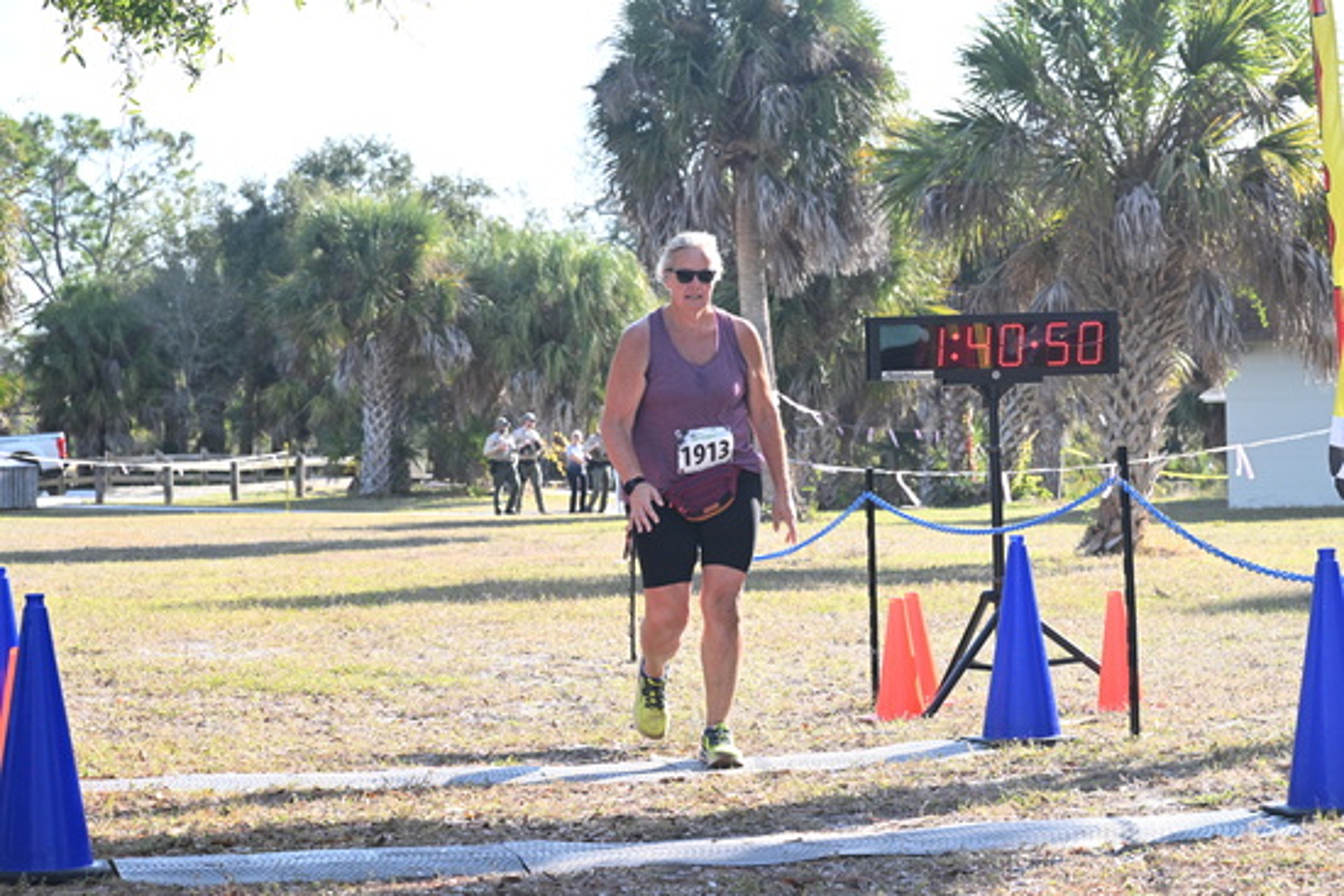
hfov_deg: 17.1
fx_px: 4481
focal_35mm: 120
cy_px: 448
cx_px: 672
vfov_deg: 11.4
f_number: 11
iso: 3600
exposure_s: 1/500
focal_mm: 120
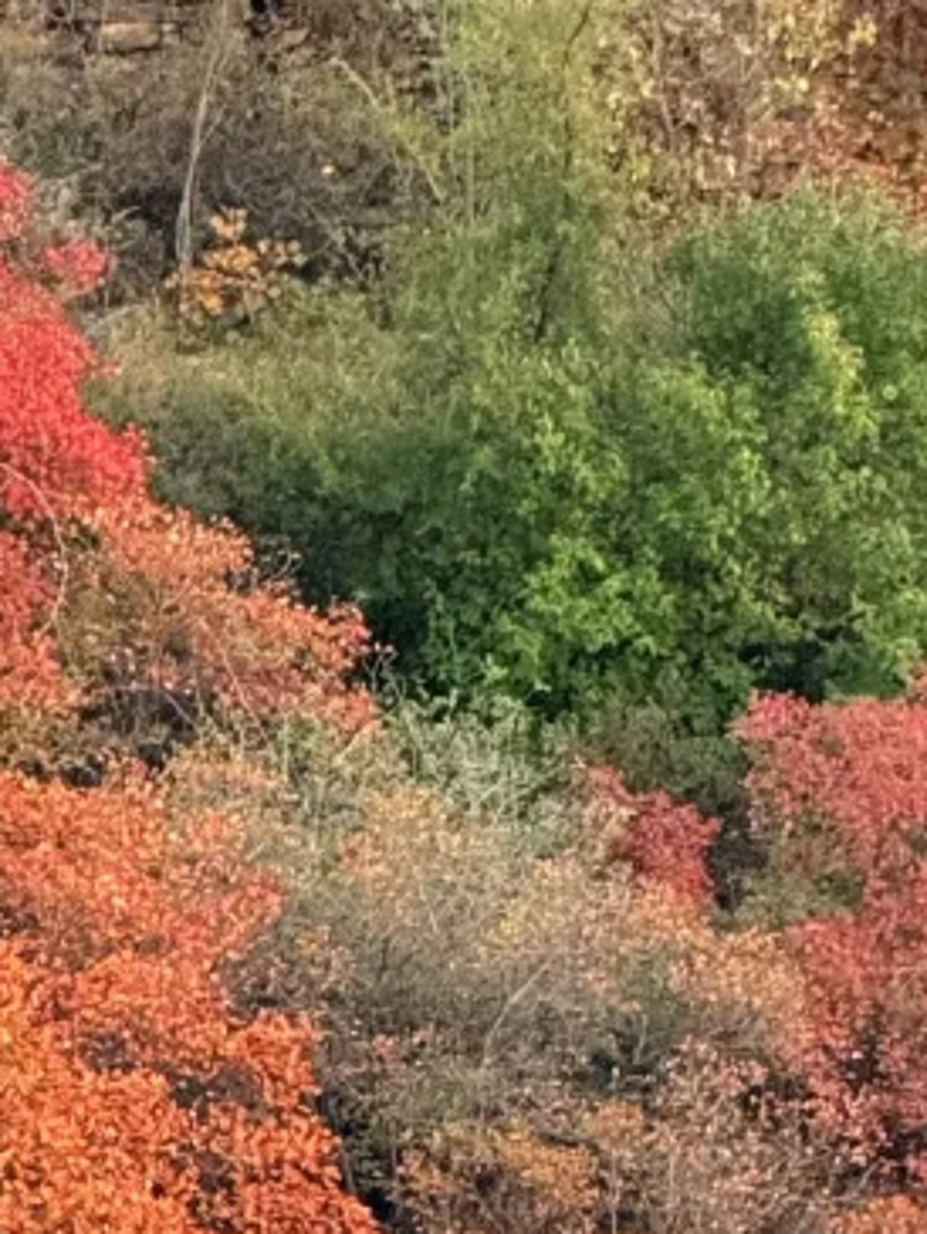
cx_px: -484
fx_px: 16879
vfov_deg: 4.2
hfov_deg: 3.1
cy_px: 1812
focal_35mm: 473
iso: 400
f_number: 2.8
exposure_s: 1/99
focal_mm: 15.66
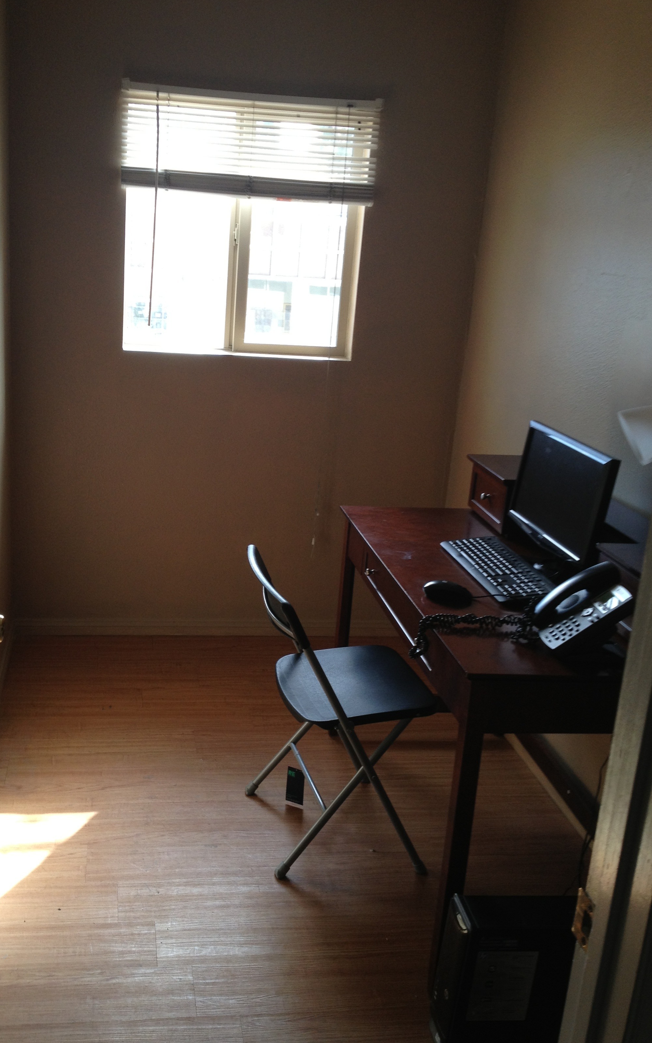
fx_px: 1080
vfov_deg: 51.5
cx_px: 263
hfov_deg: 33.5
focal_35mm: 38
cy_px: 521
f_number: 2.4
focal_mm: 4.28
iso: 64
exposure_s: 1/60
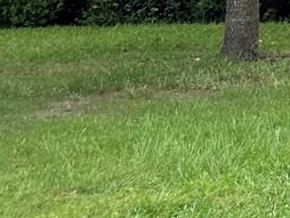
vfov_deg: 9.4
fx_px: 1266
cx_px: 847
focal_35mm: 151
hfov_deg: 10.0
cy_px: -177
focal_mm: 6.86
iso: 80
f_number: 1.78
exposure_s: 1/2353
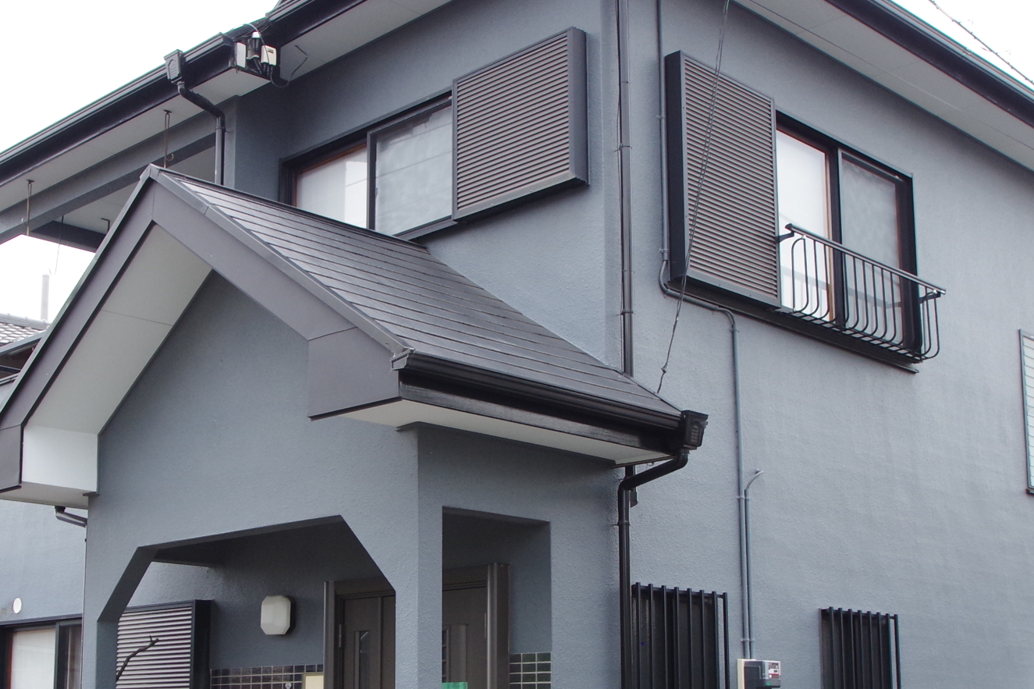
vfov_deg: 26.2
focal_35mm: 51
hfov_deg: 38.7
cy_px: 509
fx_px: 1465
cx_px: 410
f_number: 10
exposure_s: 1/30
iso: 400
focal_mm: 15
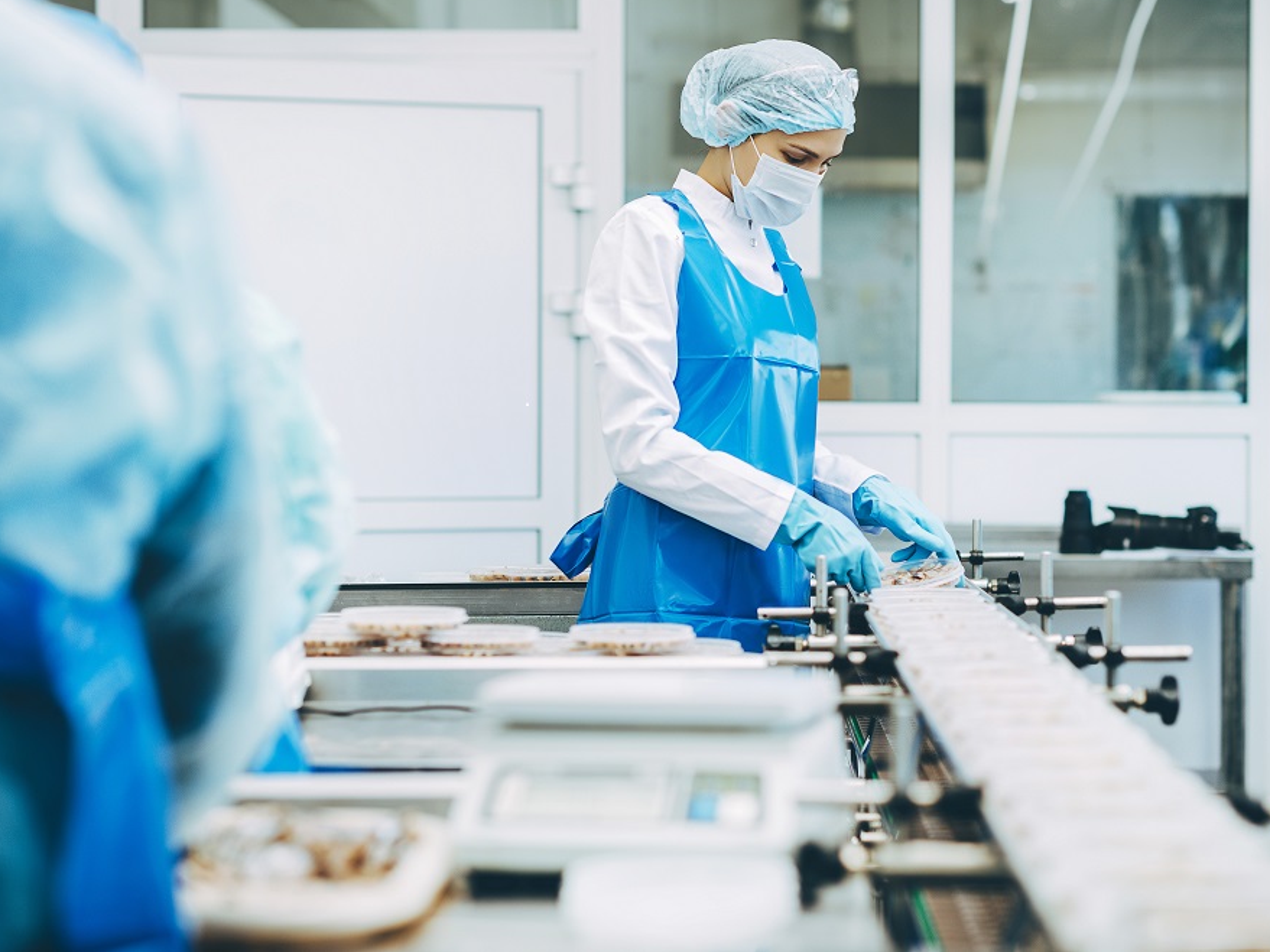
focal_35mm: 93
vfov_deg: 15.9
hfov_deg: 21.1
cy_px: 472
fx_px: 3412
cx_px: 714
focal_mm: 85
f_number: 2.8
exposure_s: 1/160
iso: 200
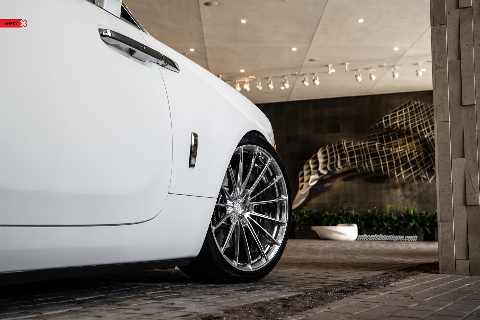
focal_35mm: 53
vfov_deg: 25.5
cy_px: 160
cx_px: 240
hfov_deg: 37.5
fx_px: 707
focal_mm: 53
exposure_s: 1/100
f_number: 6.3
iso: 640
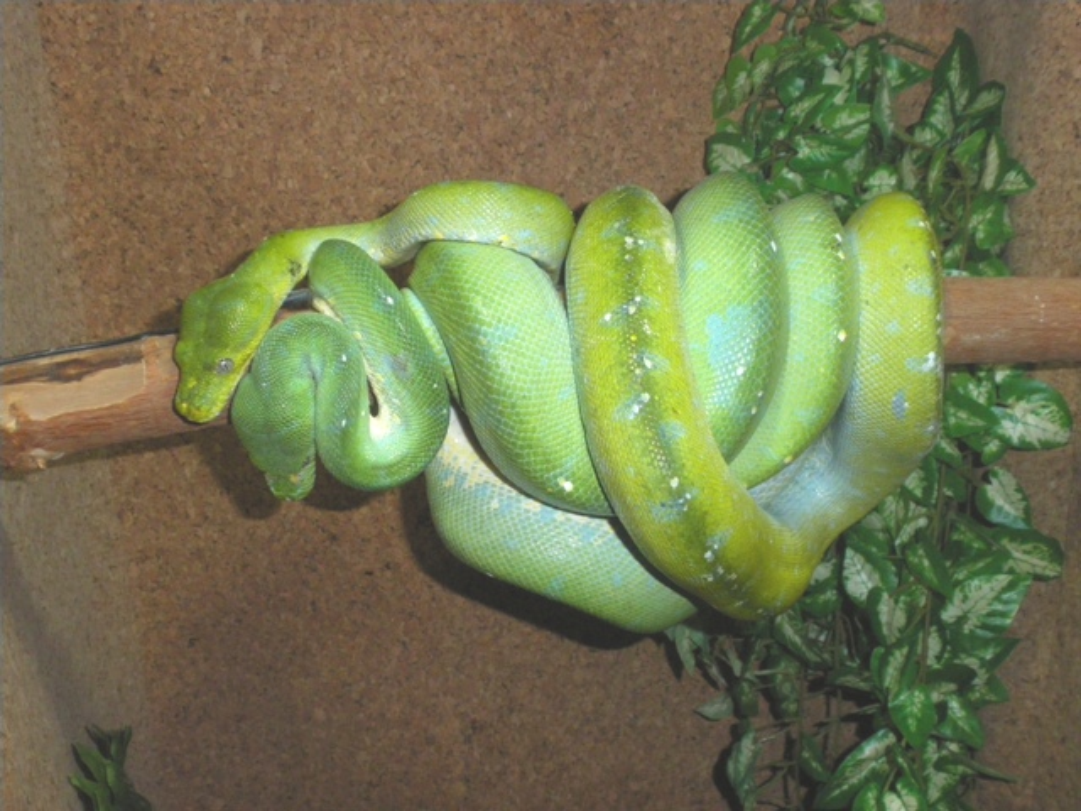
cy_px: 406
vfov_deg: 34.3
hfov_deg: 44.8
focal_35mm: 42
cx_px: 540
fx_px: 1312
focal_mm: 7.5
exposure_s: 1/50
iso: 400
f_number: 4
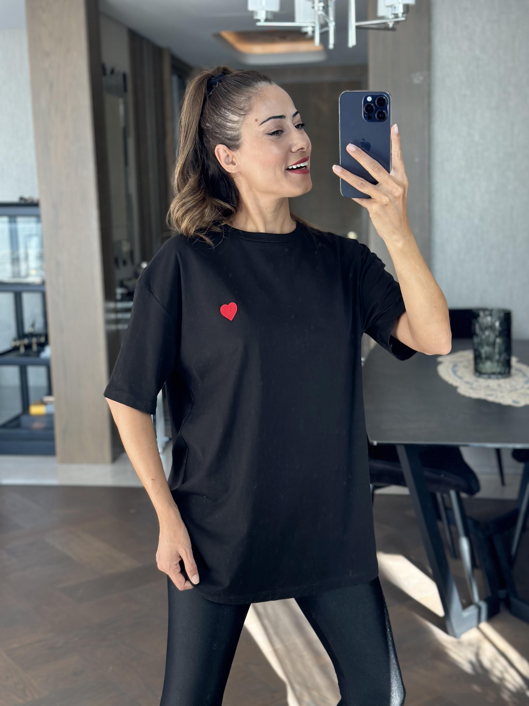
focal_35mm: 48
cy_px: 353
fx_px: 978
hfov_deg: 30.3
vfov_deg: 39.7
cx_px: 264
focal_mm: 6.86
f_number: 1.78
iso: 80
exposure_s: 1/186
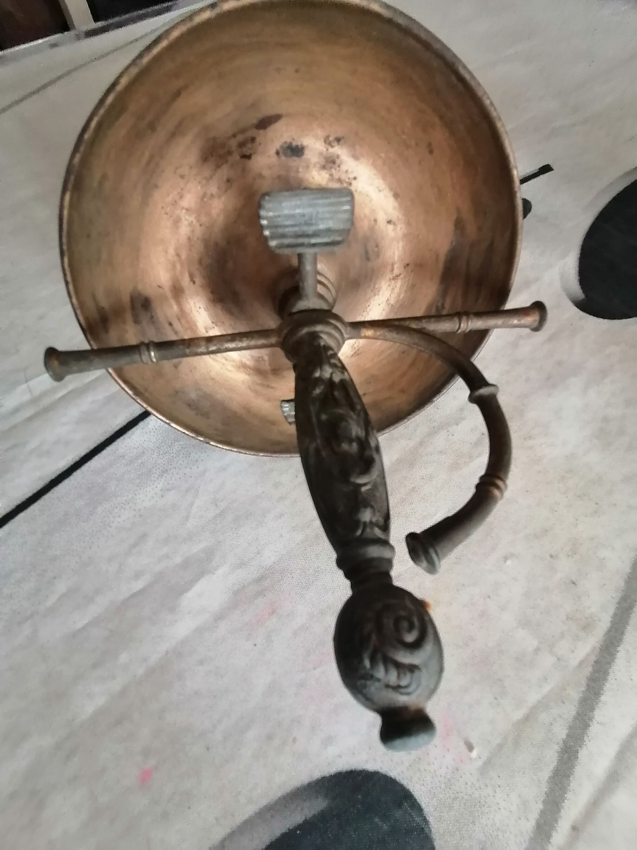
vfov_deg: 91.0
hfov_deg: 74.7
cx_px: 318
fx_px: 417
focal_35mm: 17
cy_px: 425
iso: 250
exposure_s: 1/33.3
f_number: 2.4
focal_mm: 1.78
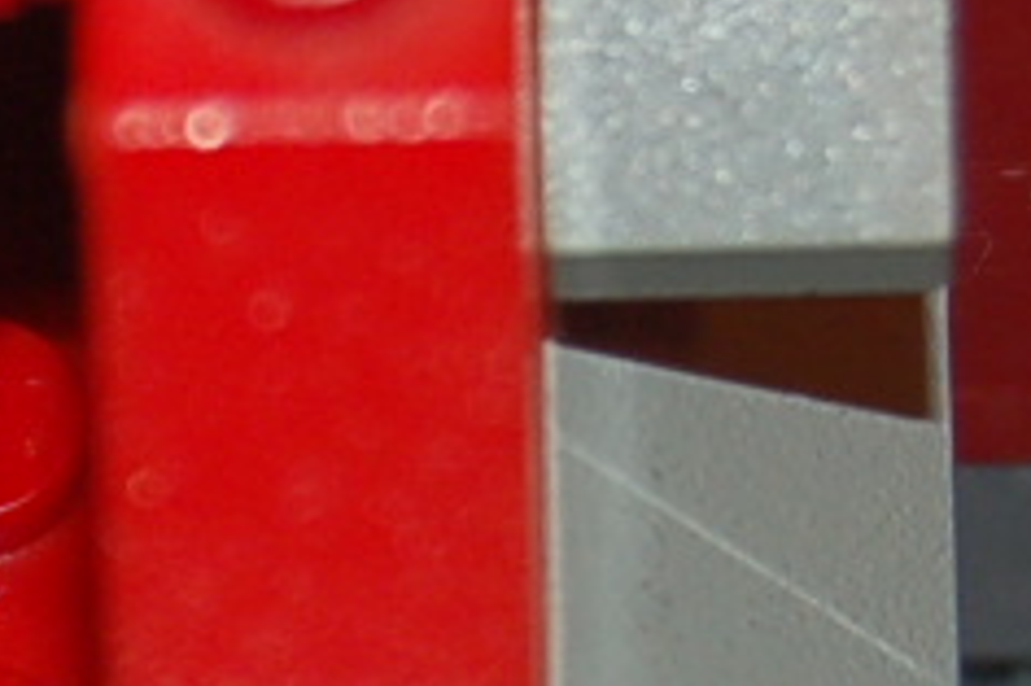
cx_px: -756
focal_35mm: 525
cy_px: 1241
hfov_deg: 3.9
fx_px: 15030
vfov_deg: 2.6
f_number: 5.6
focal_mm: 55
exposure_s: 1/60
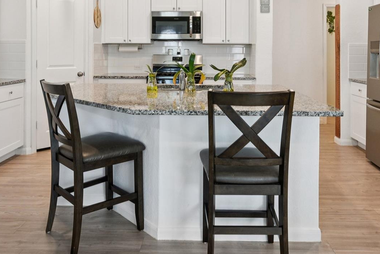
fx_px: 327
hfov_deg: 60.3
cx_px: 197
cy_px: 53
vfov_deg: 40.7
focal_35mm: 31
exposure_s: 1/15
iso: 720
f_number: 8
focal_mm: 16
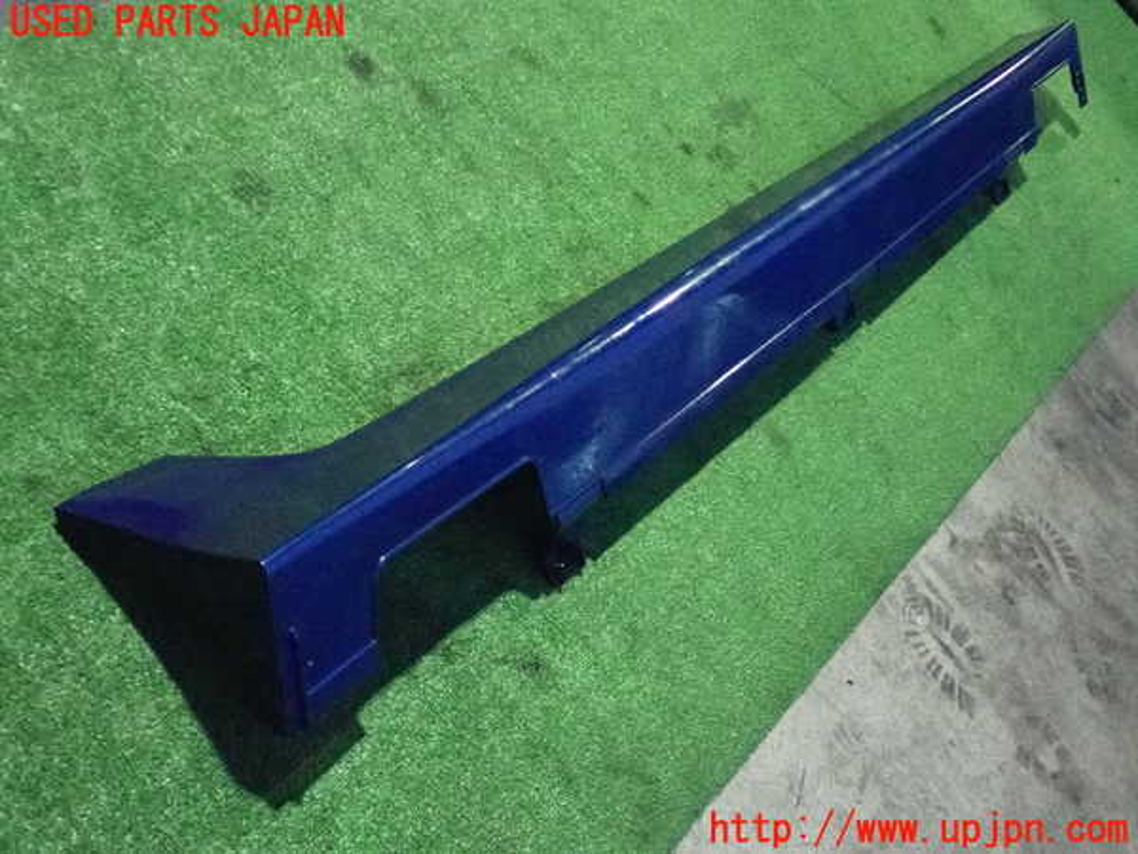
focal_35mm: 44
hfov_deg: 42.9
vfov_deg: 32.9
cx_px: 569
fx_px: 1446
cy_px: 427
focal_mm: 7.84
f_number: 2.9
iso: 6400
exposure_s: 1/125
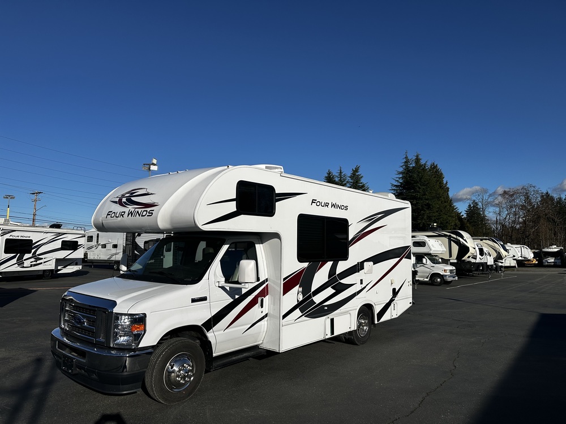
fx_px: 392
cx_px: 283
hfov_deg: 71.6
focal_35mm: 24
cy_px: 212
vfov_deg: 56.8
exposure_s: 1/8929
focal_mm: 6.86
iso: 80
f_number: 1.78
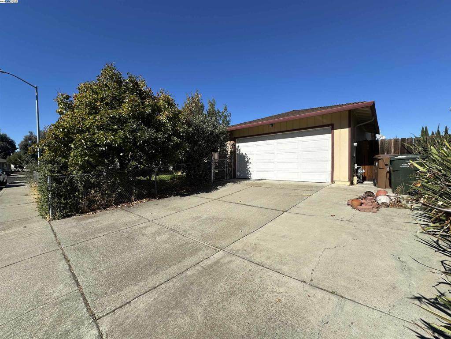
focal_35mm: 14
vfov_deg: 85.7
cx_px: 226
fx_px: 182
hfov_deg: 102.1
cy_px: 170
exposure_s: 1/3610
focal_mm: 2.22
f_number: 2.2
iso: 50
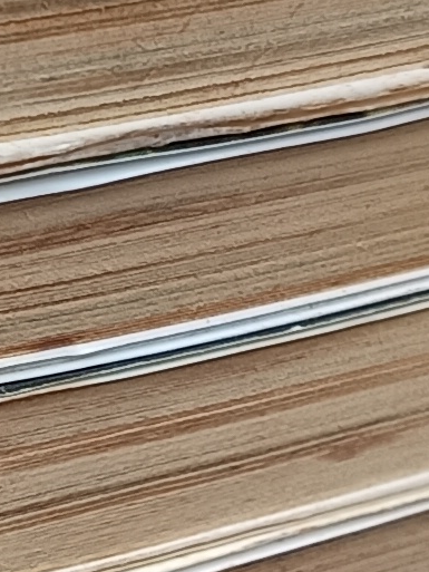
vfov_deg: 10.5
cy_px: 529
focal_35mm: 187
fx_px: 3089
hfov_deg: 7.9
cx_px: 224
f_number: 1.7
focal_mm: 5.31
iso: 158
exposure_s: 1/50
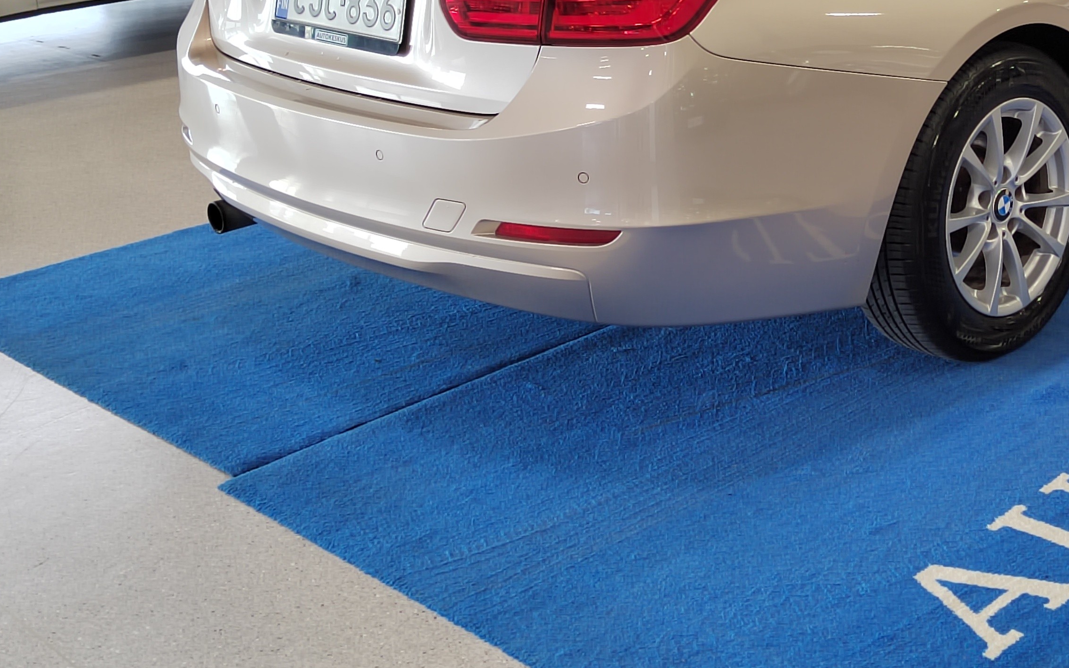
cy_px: 86
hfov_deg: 38.1
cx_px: 859
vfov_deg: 24.7
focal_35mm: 51
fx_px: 1486
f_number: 1.9
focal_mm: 5.52
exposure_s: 1/100
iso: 331
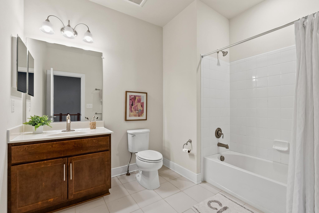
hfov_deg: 96.7
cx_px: 160
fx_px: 142
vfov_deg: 73.8
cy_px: 106
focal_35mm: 16
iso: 800
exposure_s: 1/25
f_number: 5
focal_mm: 16
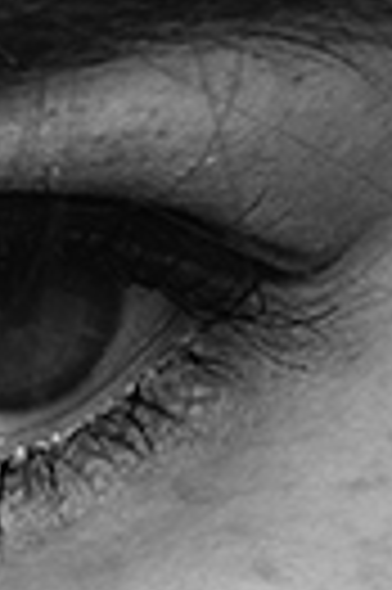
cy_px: 959
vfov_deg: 3.6
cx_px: -266
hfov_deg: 2.4
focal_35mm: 572
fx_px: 9367
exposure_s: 1/400
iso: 640
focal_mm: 50
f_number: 2.8
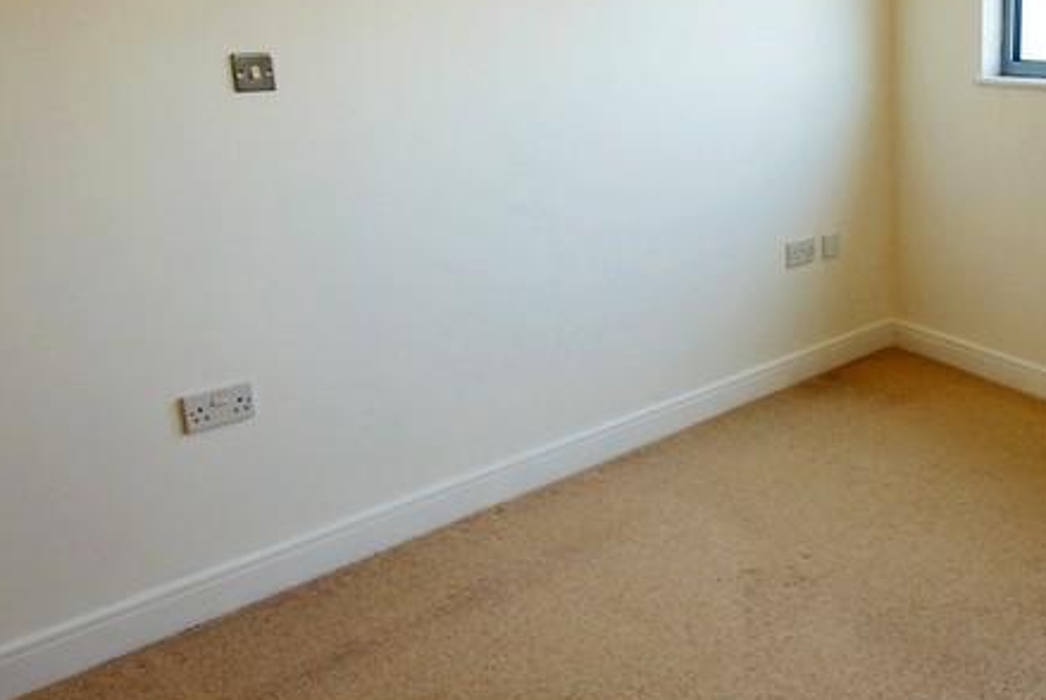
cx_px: 870
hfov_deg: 50.3
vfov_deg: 37.7
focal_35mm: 35
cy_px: 251
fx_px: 1018
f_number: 4.5
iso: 100
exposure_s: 1/40
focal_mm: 10
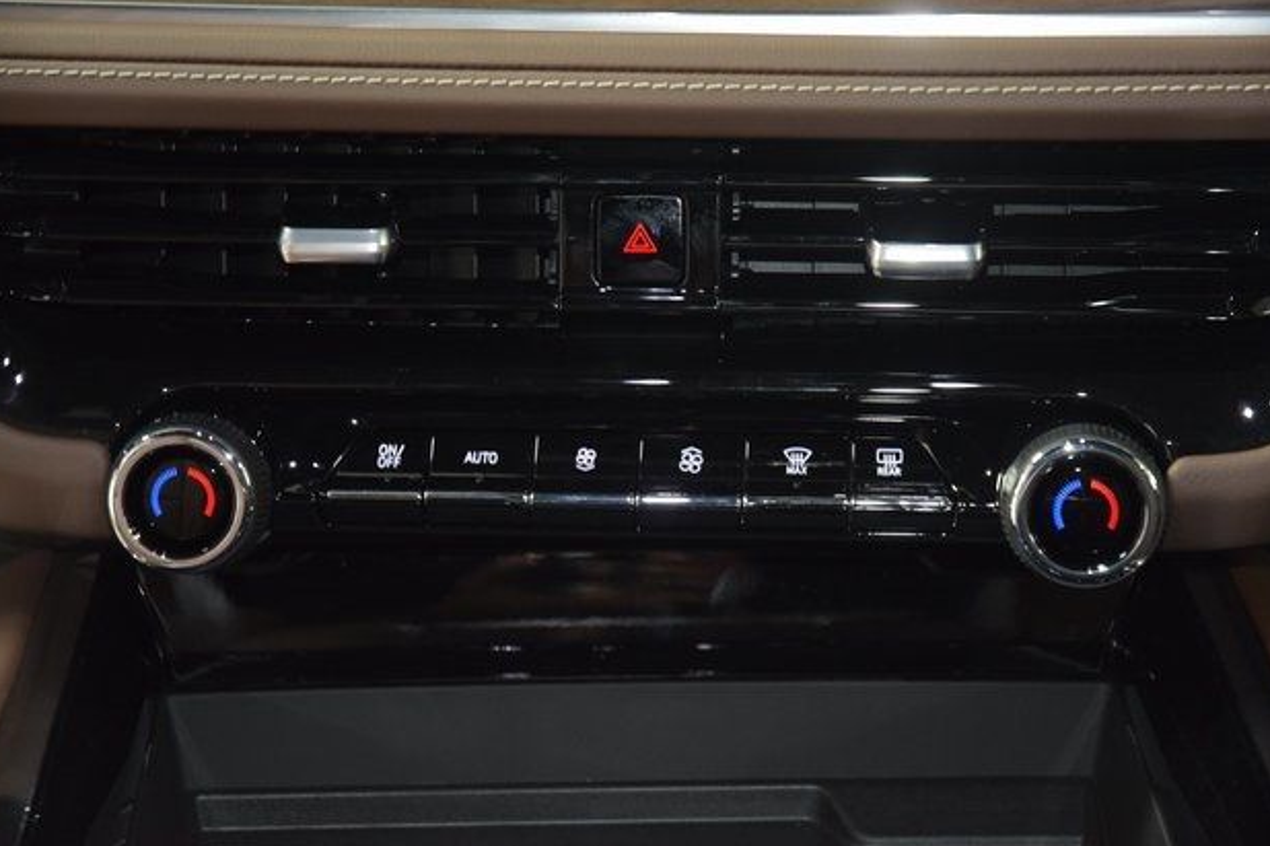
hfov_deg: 18.8
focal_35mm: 109
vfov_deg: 12.6
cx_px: 636
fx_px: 3844
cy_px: 429
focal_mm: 70
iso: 2000
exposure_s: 1/20
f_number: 4.5
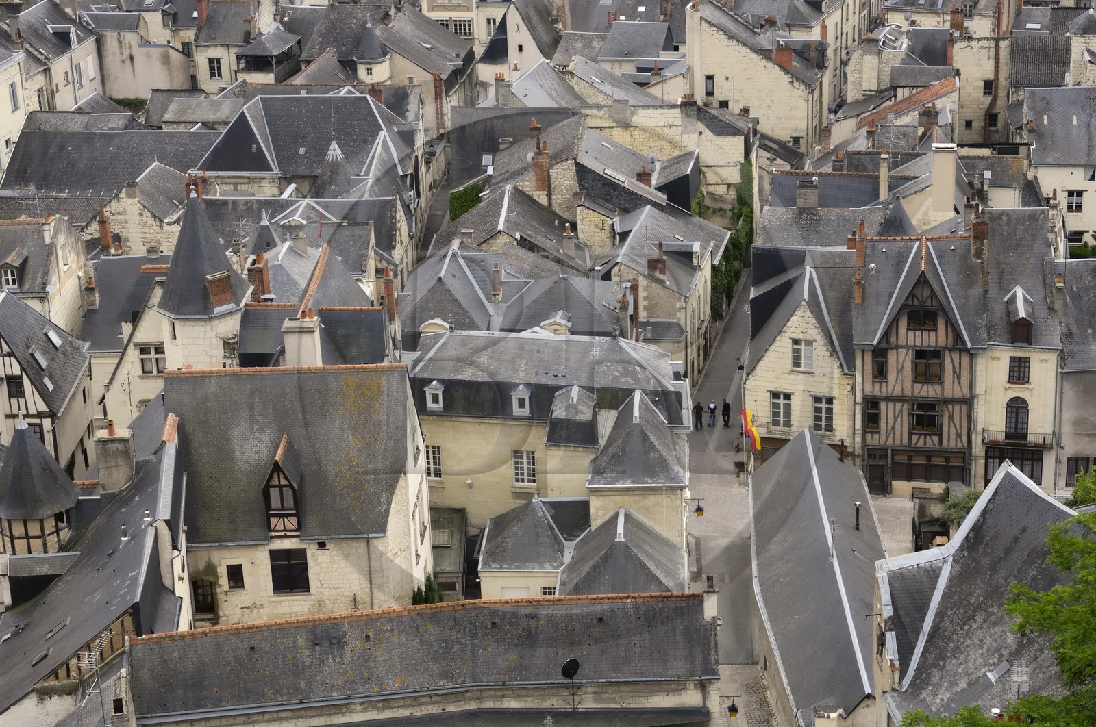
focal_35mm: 68
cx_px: 548
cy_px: 364
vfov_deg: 20.1
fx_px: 2052
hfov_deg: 29.9
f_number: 11
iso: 250
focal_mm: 45
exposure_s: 1/160
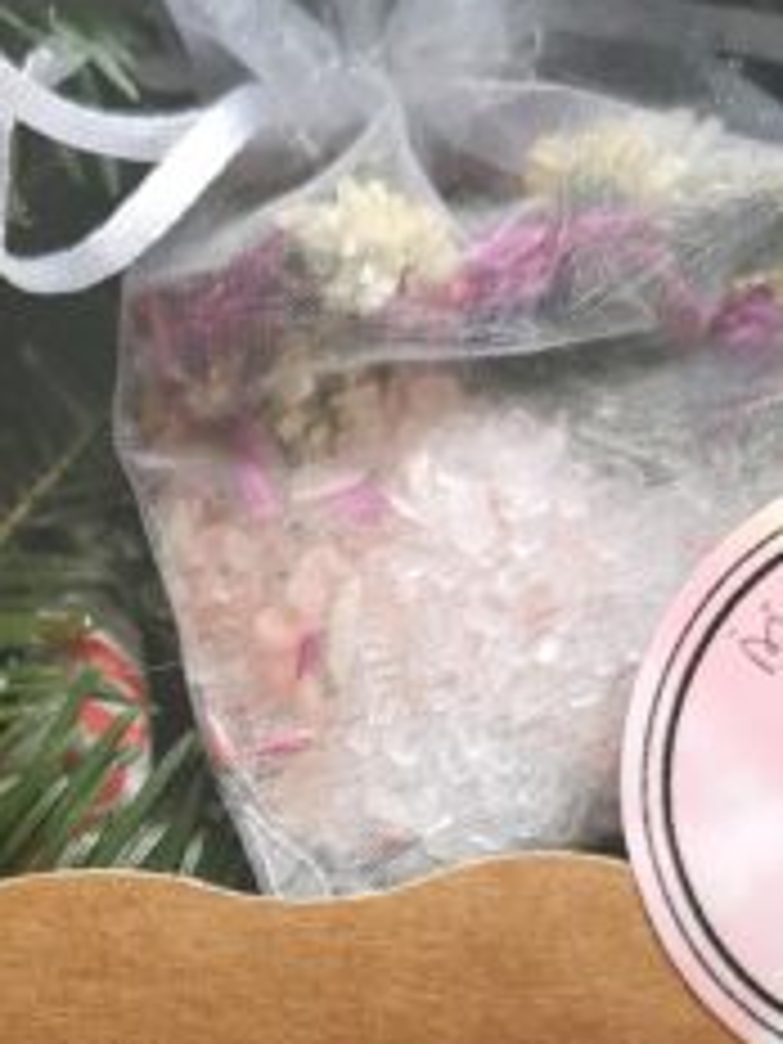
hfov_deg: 15.7
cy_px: 1256
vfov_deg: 19.8
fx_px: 2805
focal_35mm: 93
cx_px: 50
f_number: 1.8
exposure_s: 1/100
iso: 160
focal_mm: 5.58
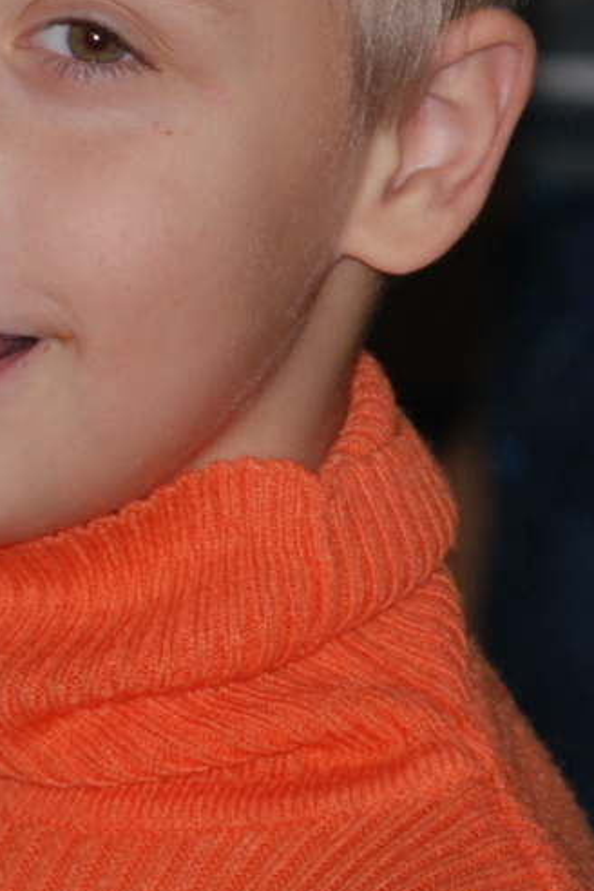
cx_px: -43
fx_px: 9509
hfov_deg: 3.6
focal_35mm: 384
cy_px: 92
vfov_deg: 5.4
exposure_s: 1/160
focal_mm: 105
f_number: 5.6
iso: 200
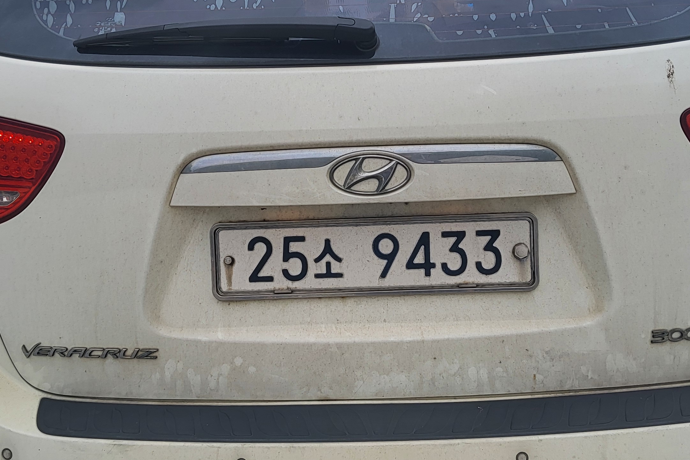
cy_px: 201
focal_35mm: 51
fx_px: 977
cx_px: 365
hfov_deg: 38.9
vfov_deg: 26.5
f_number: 1.8
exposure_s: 1/424
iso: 12
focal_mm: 3.98
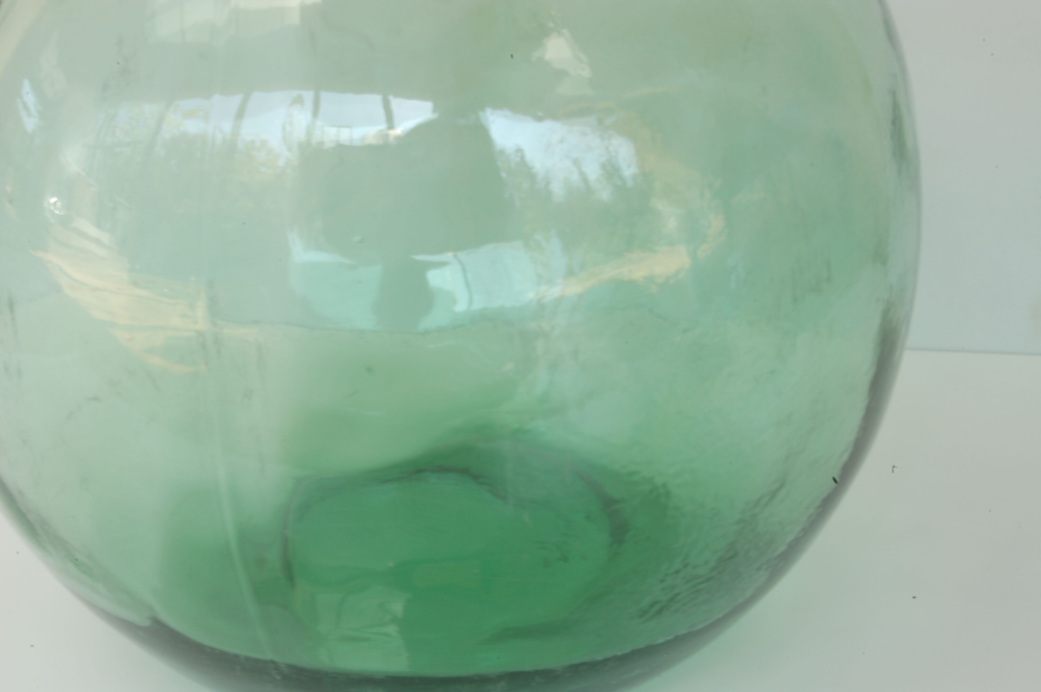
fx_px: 2383
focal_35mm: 82
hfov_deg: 24.6
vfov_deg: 16.5
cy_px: 346
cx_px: 520
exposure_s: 1/2.5
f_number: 36
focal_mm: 55
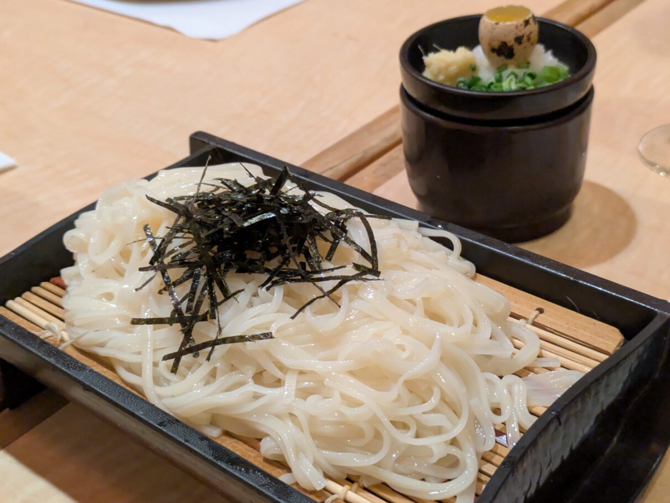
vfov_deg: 27.1
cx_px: 332
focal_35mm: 54
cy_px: 264
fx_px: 1046
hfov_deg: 35.5
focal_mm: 5.43
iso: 1375
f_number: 1.89
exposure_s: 1/100
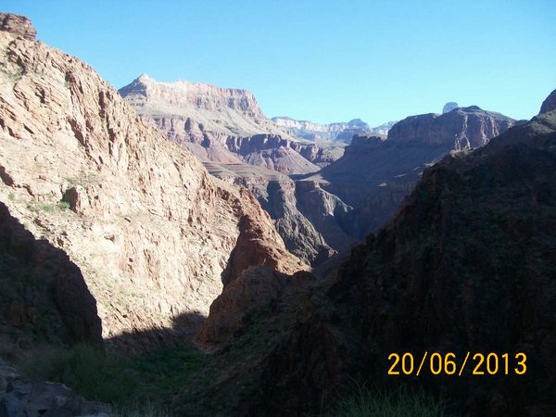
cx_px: 278
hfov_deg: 51.4
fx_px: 578
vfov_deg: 39.7
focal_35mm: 36
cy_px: 208
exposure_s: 1/611
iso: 80
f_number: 2.7
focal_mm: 6
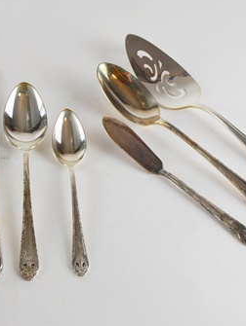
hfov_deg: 23.3
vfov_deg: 31.2
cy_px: 158
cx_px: 48
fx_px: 586
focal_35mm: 62
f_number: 5.6
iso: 200
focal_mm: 24
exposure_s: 1/125
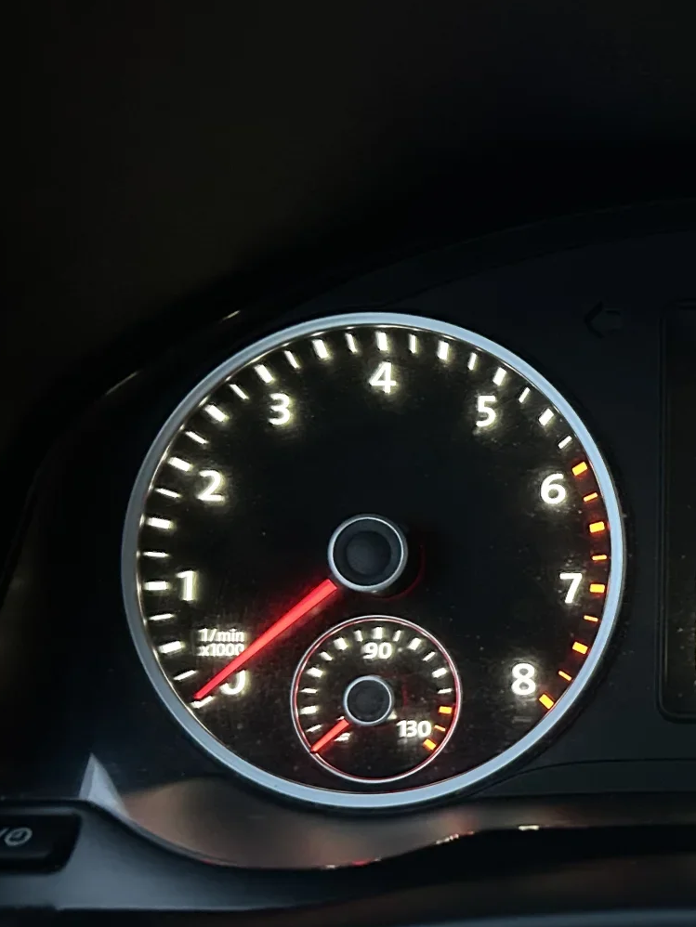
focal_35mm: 50
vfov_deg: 37.8
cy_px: 608
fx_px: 1340
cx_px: 780
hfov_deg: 26.6
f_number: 1.5
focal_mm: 5.7
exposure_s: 1/27
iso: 1000
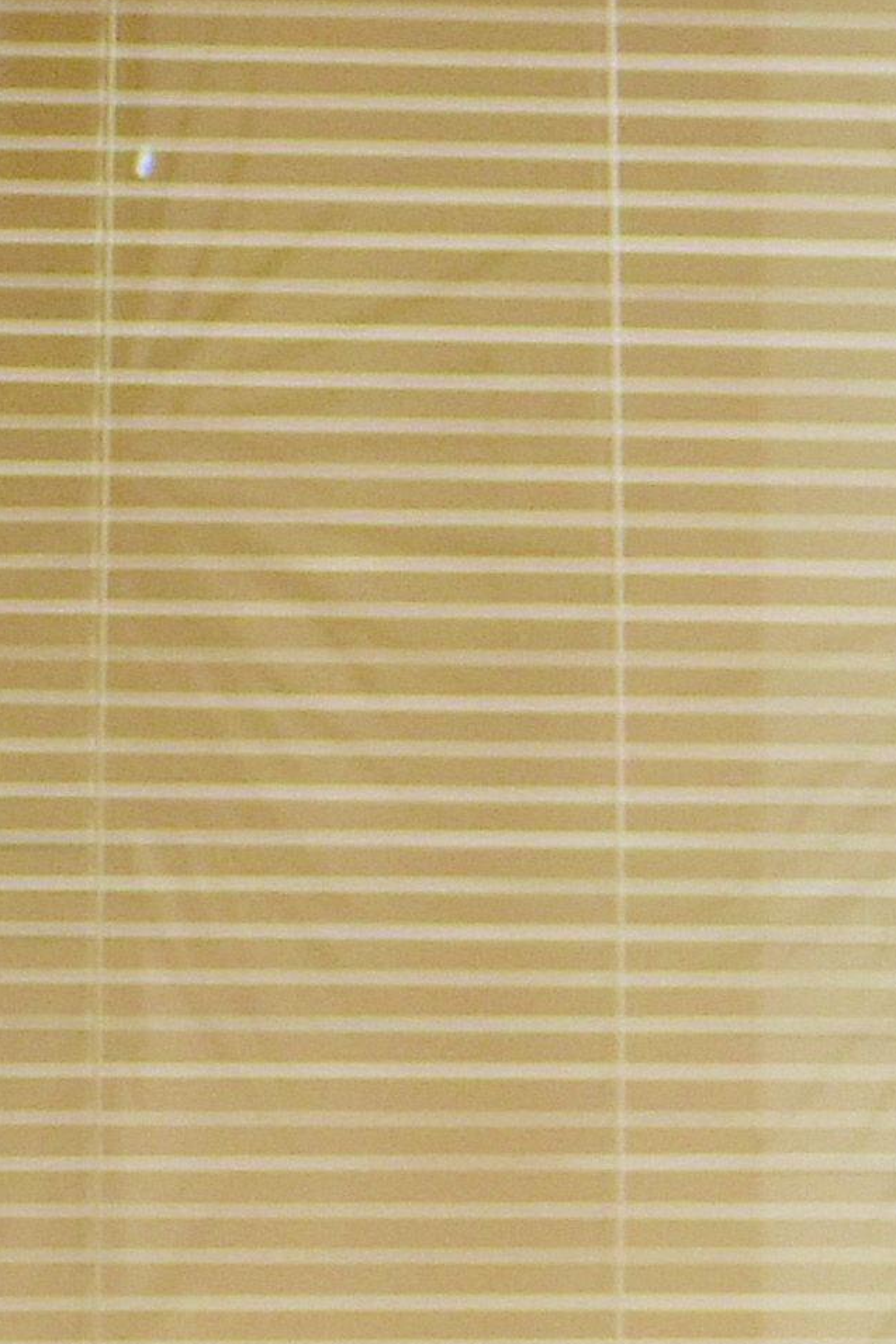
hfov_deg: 2.0
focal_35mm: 659
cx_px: 4102
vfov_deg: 3.1
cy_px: 2366
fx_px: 24610
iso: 800
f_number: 4.5
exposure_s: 1/160
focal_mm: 70
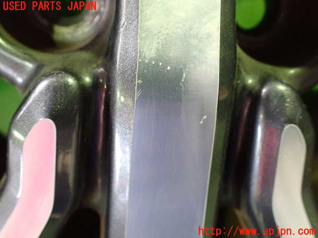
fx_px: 276
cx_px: 159
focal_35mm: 30
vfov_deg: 46.8
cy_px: 119
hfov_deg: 60.0
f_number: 2.3
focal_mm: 5.4
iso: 800
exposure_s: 1/40
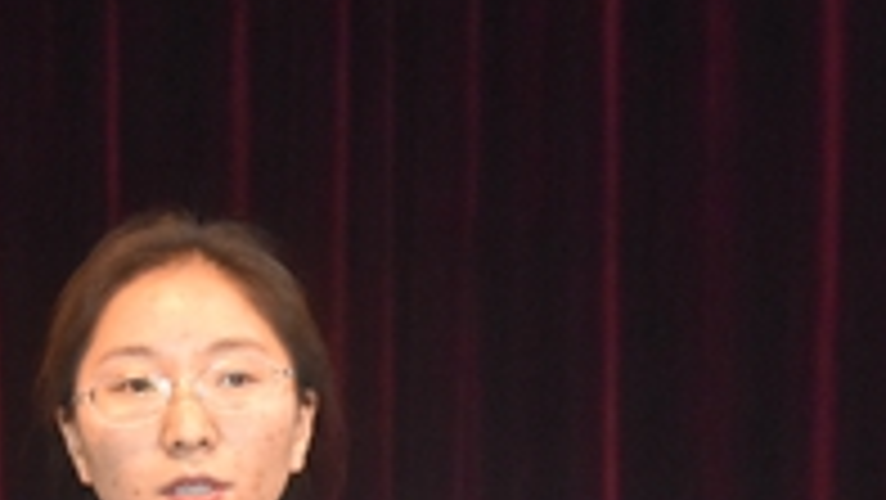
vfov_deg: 5.4
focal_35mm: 222
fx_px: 5218
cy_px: 649
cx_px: 202
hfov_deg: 9.7
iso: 3600
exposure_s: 1/60
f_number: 5.3
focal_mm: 62
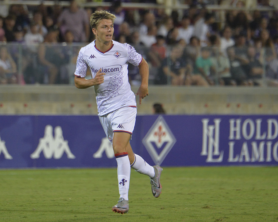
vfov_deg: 3.4
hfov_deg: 4.3
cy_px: 111
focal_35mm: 452
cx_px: 152
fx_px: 3718
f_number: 6.3
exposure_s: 1/800
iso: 2500
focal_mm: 400
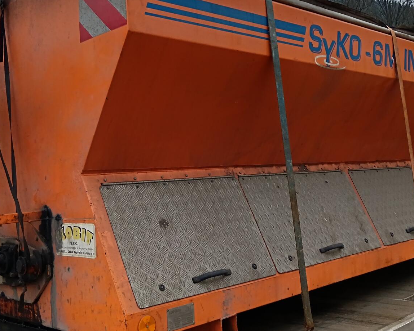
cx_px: 209
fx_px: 576
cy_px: 143
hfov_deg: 39.5
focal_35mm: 47
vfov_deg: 32.1
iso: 226
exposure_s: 1/100
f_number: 1.9
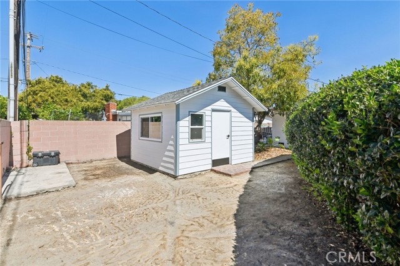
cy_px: 133
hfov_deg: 93.3
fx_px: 189
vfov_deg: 70.4
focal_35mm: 17
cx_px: 200
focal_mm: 17
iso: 250
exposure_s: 1/125
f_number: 22
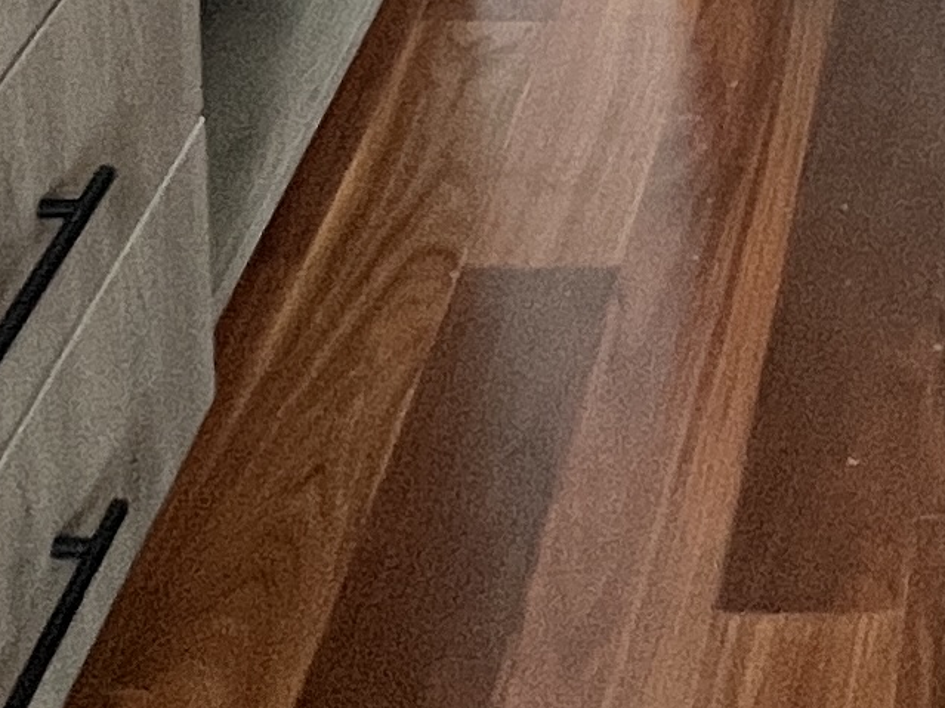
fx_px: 2238
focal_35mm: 82
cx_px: 1103
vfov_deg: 11.6
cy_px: -1339
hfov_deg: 22.2
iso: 125
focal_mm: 1.57
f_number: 1.8
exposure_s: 1/120
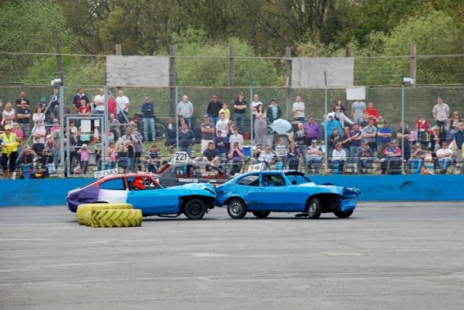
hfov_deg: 13.2
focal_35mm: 156
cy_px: 167
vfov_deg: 8.8
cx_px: 253
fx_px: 2005
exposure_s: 1/500
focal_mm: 95
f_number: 5.6
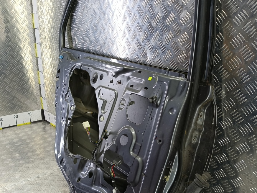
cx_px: 136
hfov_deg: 65.3
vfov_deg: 51.2
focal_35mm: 27
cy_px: 110
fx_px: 200
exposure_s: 1/50
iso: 178
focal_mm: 4.11
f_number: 1.6
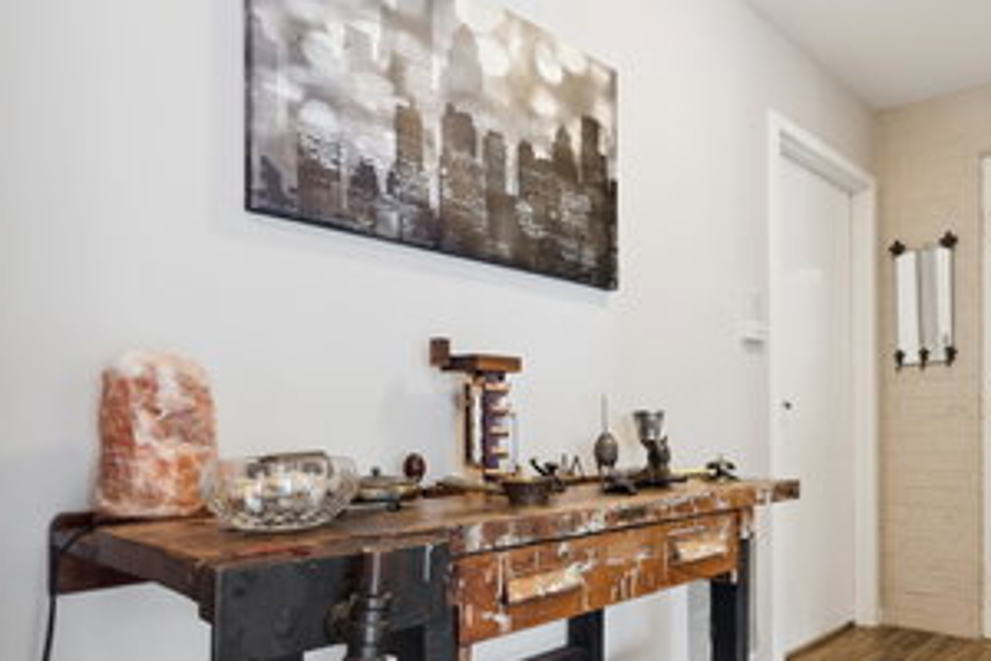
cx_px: 747
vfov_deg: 52.8
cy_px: 393
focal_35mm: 24
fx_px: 661
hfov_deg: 68.8
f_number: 8
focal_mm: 10
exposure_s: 1/10
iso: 200
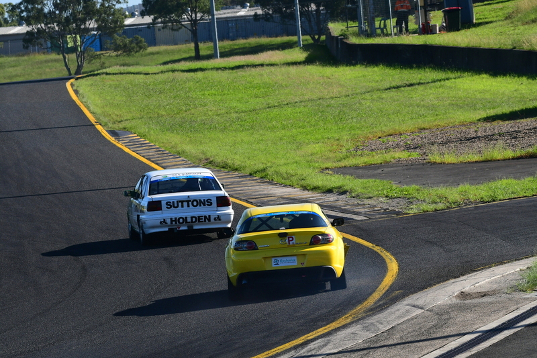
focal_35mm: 315
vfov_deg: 4.4
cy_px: 179
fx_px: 4697
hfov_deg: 6.5
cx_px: 268
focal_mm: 210
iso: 500
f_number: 11
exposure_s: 1/640
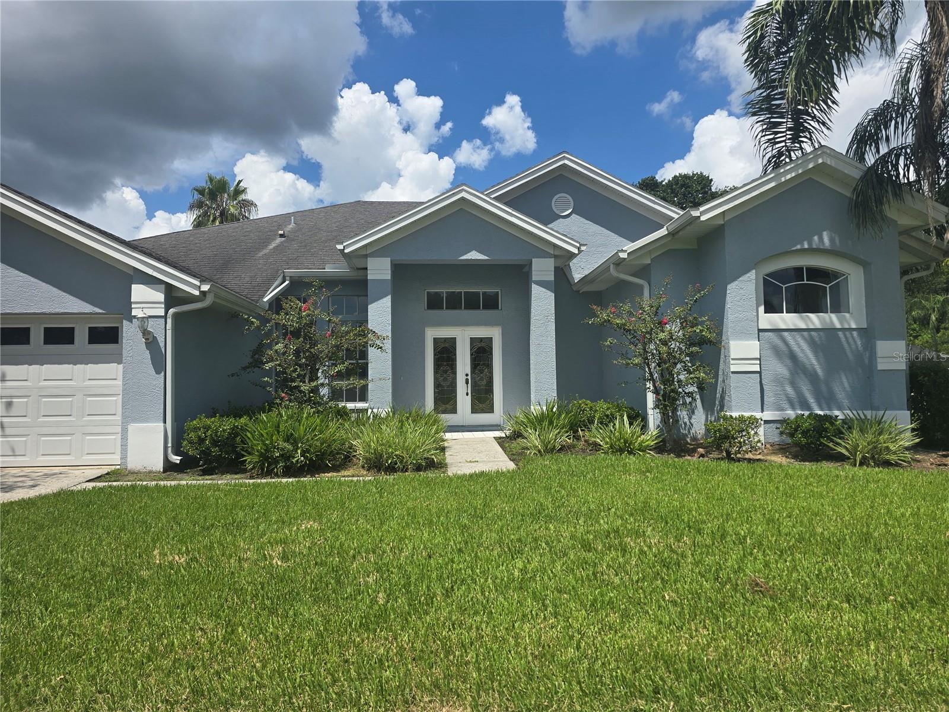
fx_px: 631
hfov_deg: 73.9
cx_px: 474
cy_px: 356
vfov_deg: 58.9
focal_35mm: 23
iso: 12
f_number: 1.7
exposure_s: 1/1192
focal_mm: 6.3
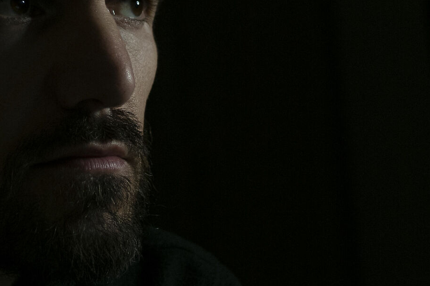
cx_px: 105
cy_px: 29
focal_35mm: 111
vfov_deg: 12.2
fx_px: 1324
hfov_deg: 18.3
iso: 200
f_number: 2.8
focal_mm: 28
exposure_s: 1/60
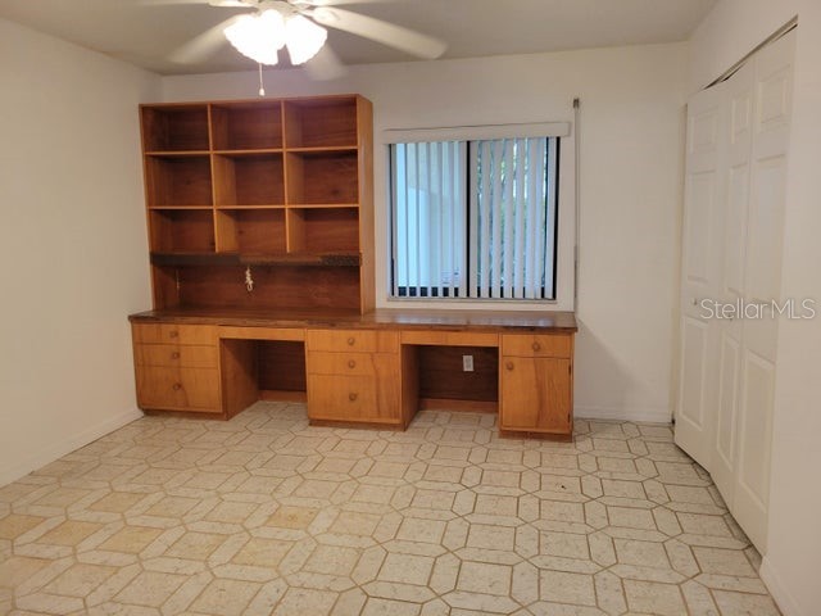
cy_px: 308
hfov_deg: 67.3
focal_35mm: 26
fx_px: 617
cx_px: 410
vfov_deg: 53.1
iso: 200
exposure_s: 1/60
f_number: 1.8
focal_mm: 5.4
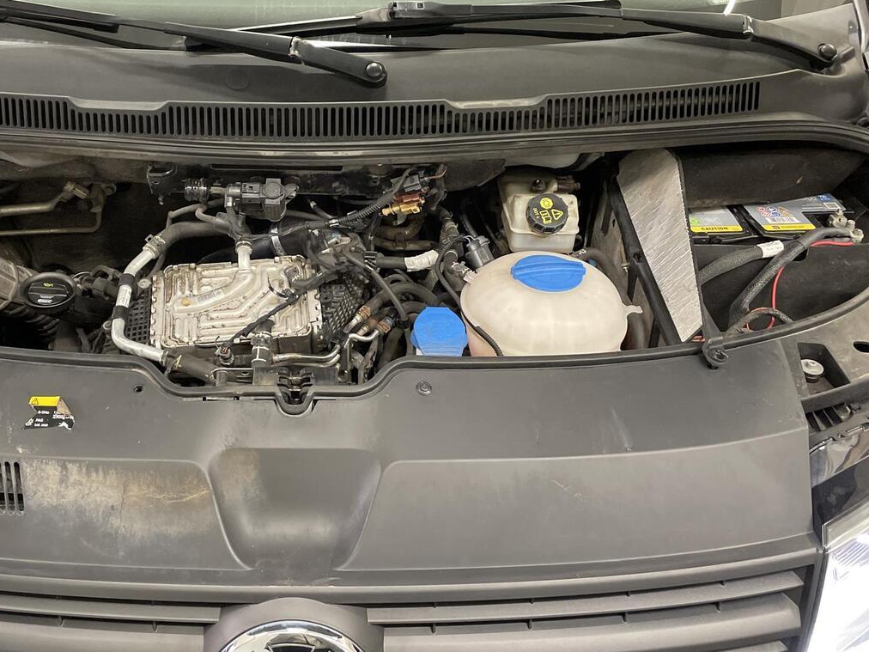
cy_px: 235
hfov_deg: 49.6
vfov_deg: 38.4
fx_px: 929
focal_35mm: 37
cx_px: 322
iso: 320
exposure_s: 1/50
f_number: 1.6
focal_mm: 4.2
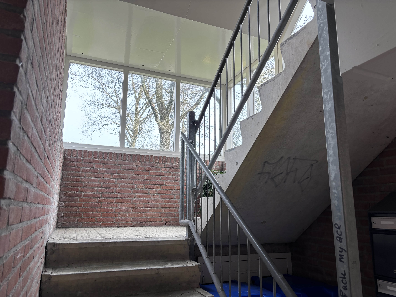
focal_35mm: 26
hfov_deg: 67.3
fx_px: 297
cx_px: 198
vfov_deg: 53.1
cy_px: 148
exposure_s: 1/191
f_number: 1.6
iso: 40
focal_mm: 6
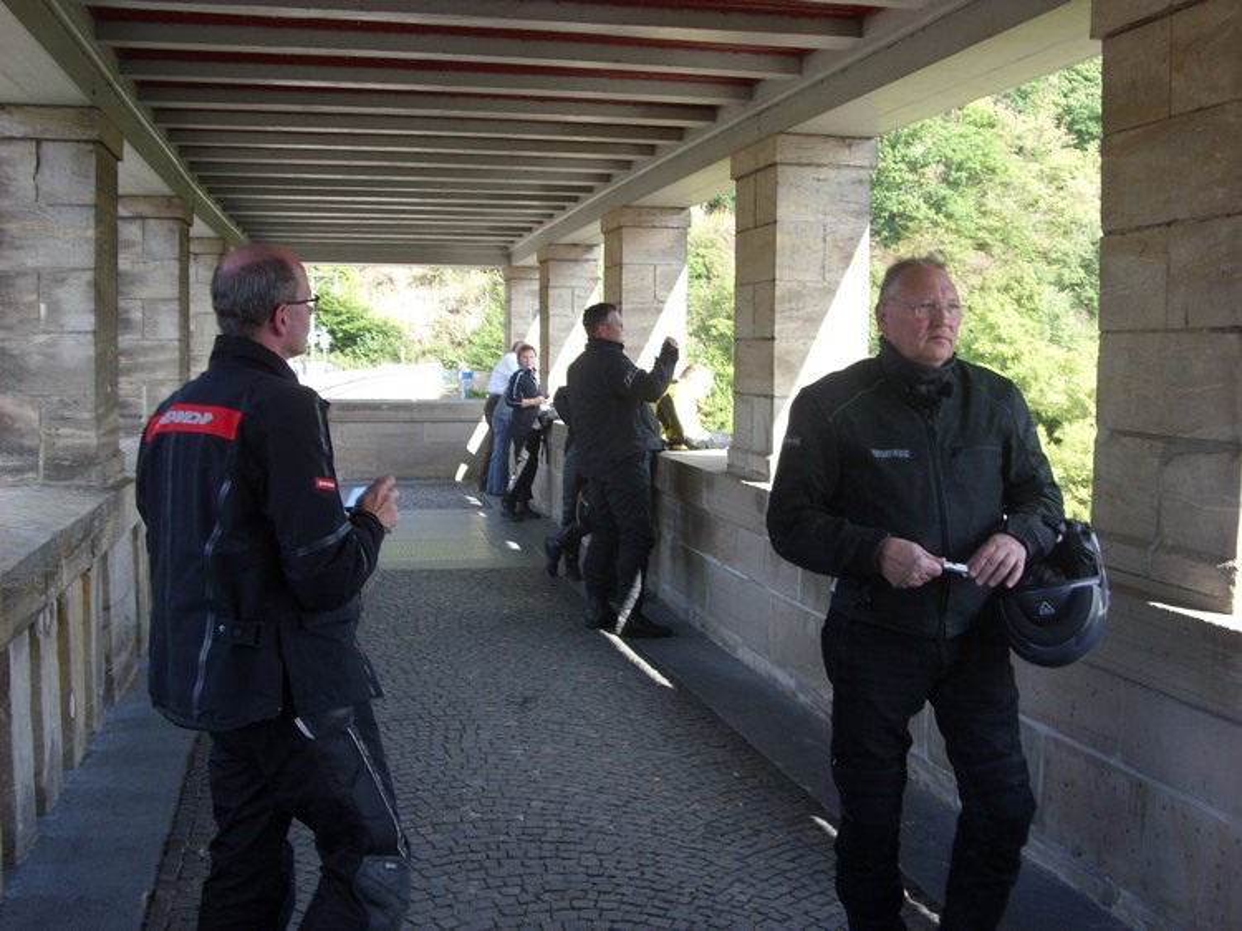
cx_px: 621
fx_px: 1363
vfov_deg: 37.7
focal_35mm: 38
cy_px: 466
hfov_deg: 49.0
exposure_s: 1/161
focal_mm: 6.3
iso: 50
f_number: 2.8
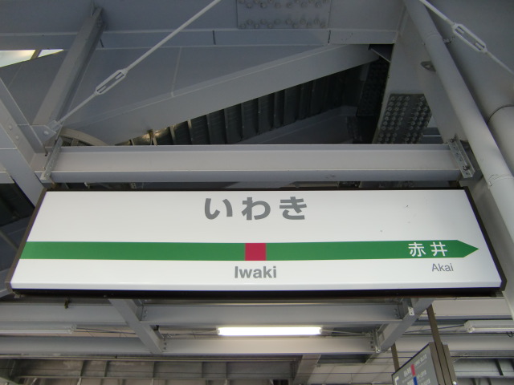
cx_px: 257
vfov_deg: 49.7
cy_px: 192
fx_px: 416
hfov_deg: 63.4
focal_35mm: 28
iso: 100
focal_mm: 4.9
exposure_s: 1/60
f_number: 2.6
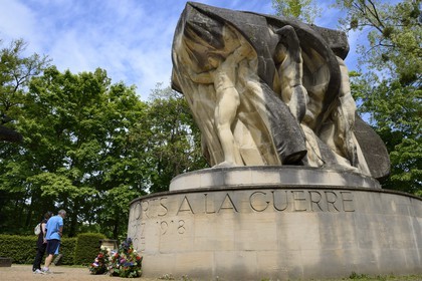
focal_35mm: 24
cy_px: 140
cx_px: 211
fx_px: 281
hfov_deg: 73.7
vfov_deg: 53.1
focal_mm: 24
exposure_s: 1/320
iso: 200
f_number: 9
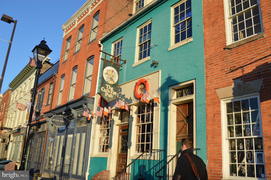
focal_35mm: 30
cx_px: 136
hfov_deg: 62.0
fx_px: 226
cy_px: 90
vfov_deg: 43.5
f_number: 7.1
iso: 100
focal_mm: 20
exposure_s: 1/200
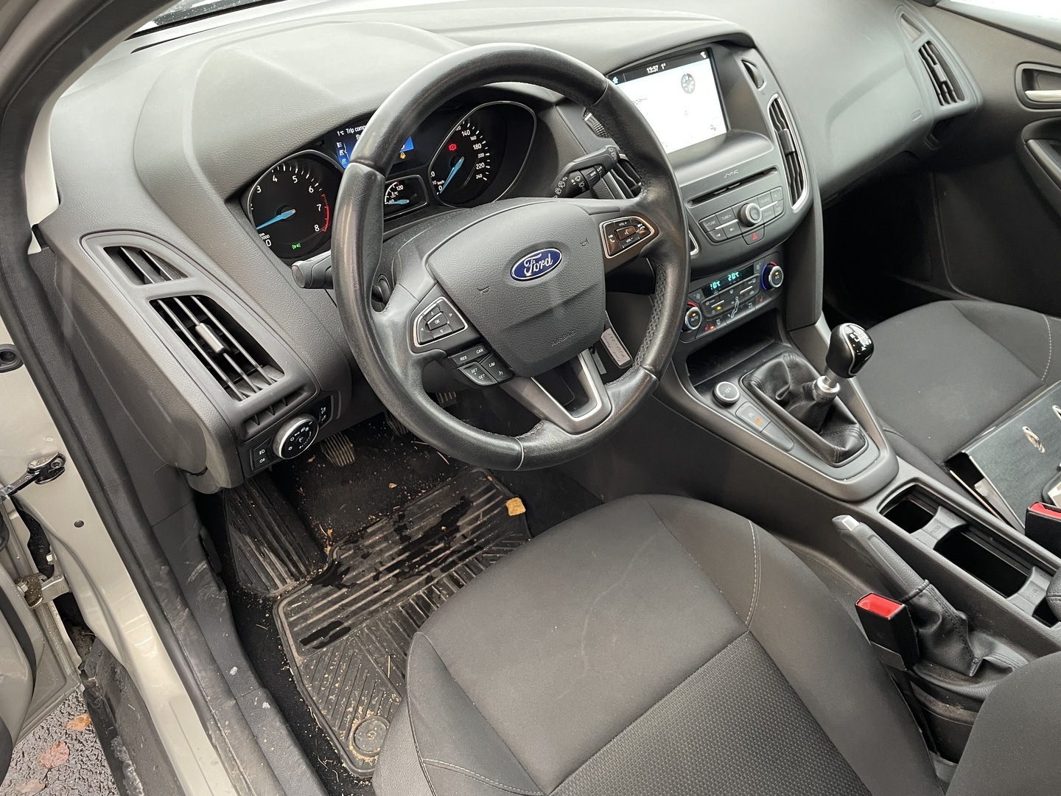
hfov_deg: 67.3
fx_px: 797
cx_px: 530
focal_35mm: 26
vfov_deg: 53.1
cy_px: 398
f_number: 1.6
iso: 250
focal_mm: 4.2
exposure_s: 1/60
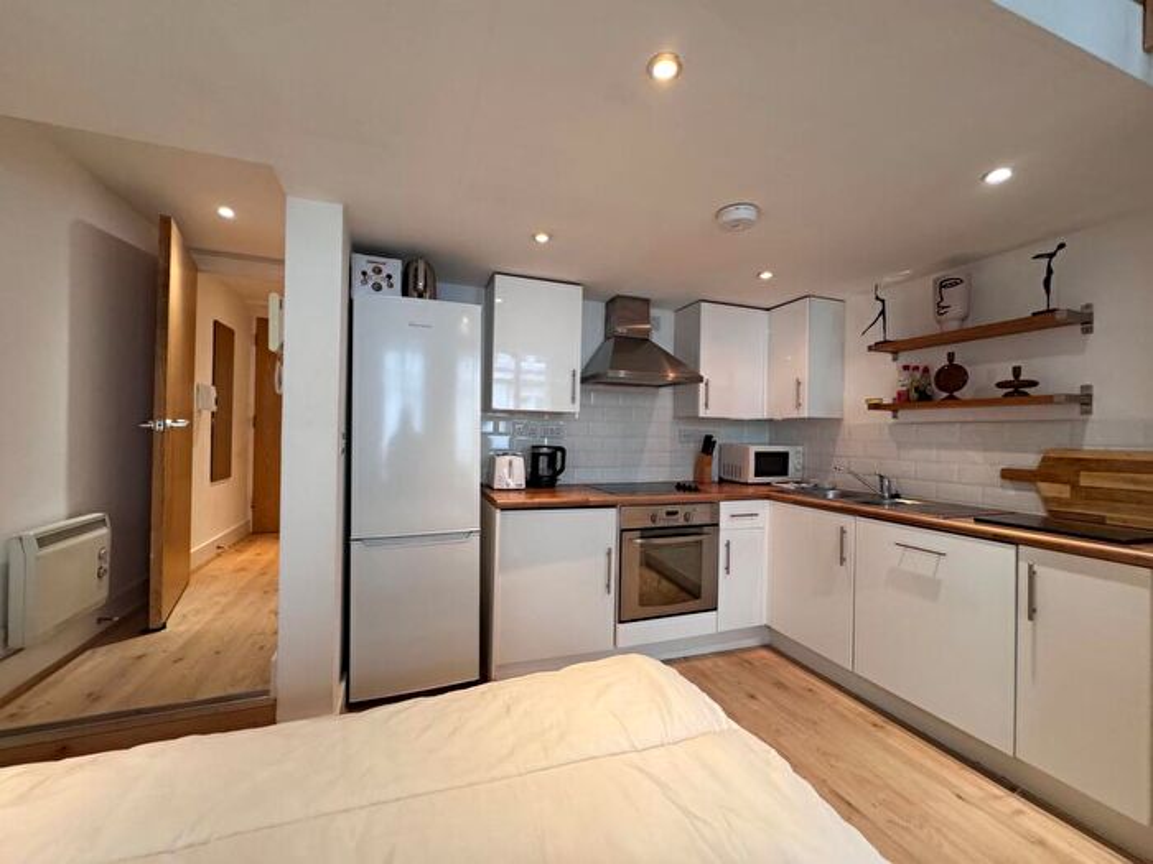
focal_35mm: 14
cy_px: 432
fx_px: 466
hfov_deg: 102.1
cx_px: 576
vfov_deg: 85.7
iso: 320
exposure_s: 1/100
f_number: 2.2
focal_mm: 2.22
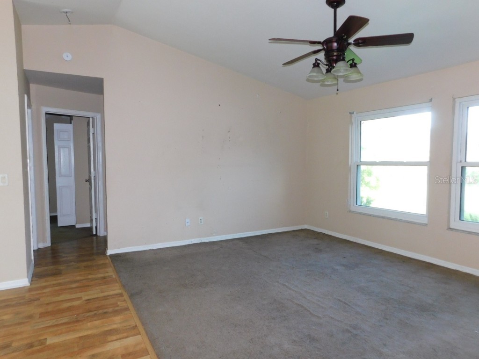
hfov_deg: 73.9
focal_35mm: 23
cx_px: 240
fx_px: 318
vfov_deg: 58.9
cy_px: 180
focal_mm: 4
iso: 200
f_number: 3
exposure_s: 1/30
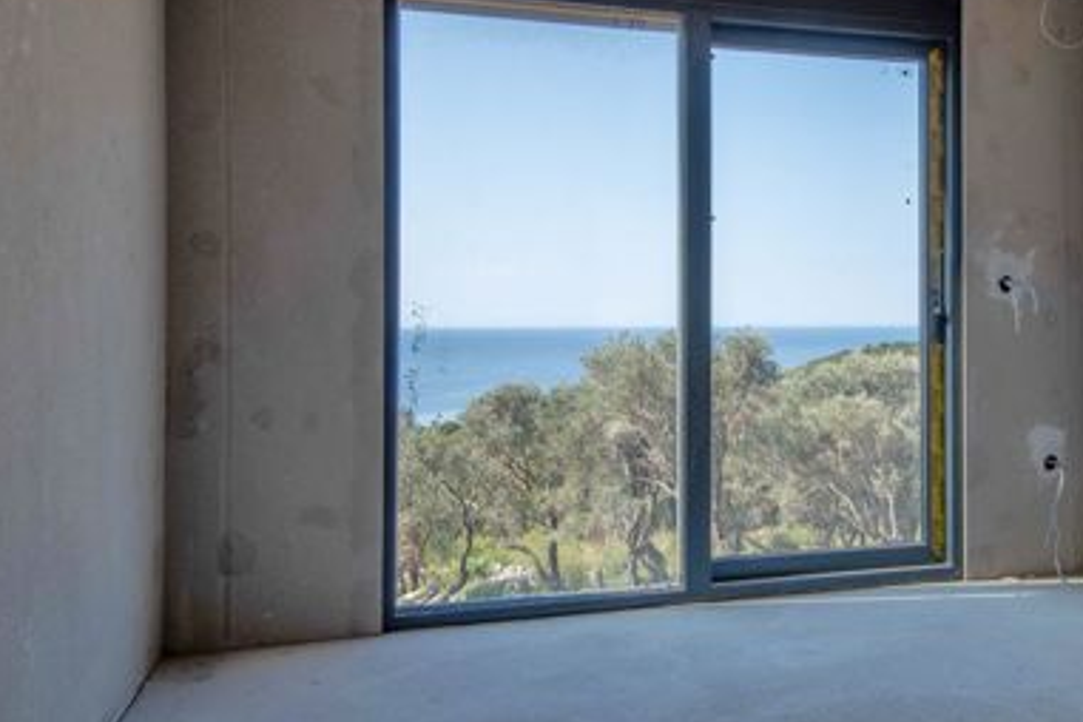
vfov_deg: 35.9
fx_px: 1113
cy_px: 352
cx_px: 786
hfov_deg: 50.2
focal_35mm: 37
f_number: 9
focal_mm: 20
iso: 200
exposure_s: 1/160
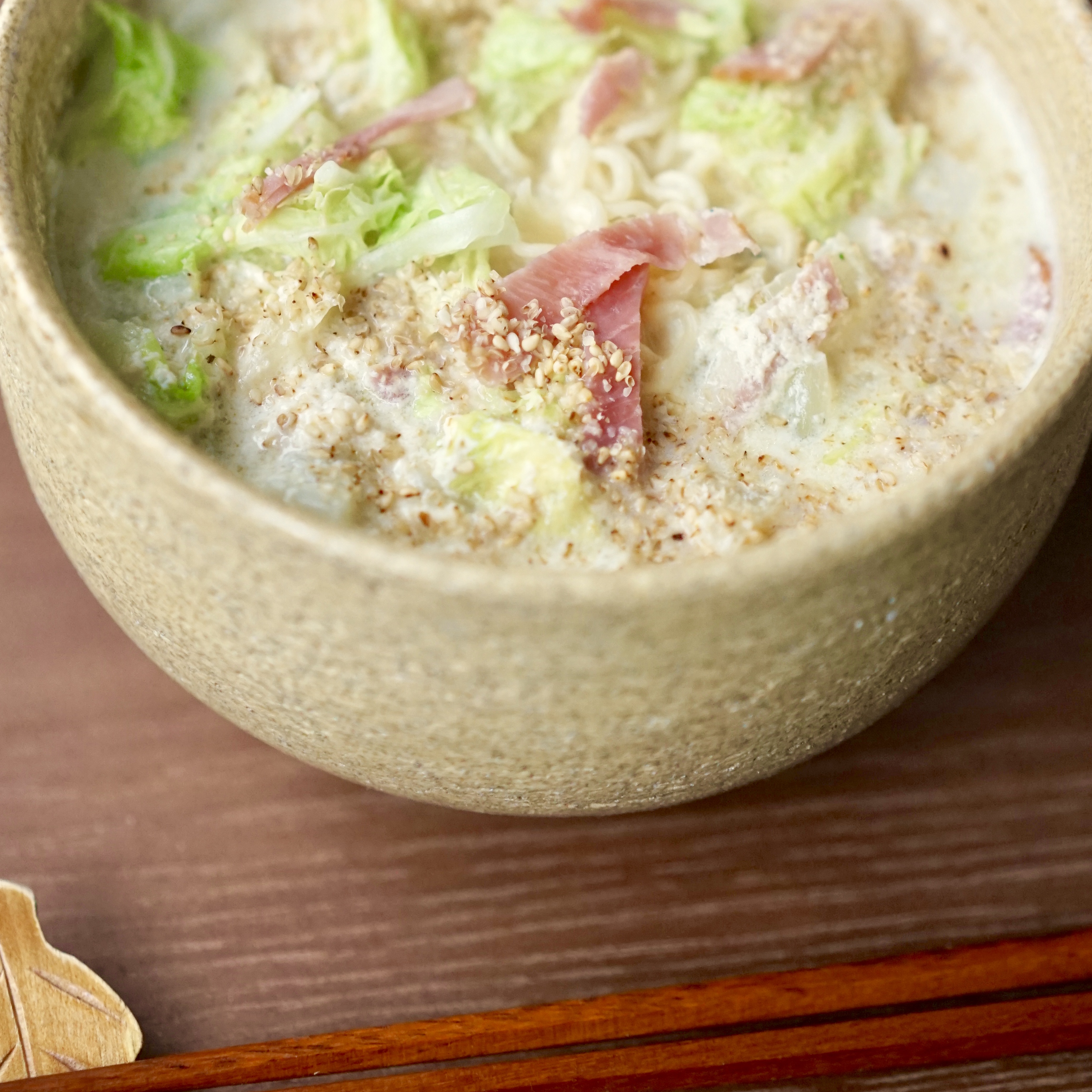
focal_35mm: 92
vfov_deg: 18.7
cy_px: 231
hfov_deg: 18.9
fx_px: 3284
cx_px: 575
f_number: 2.2
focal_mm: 55
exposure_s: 1/250
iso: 1600
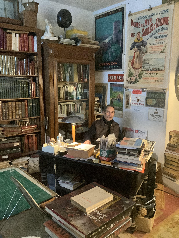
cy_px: 119
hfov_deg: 45.4
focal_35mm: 31
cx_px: 90
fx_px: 214
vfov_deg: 58.4
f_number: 2.4
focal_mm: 3.3
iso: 800
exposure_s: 1/24
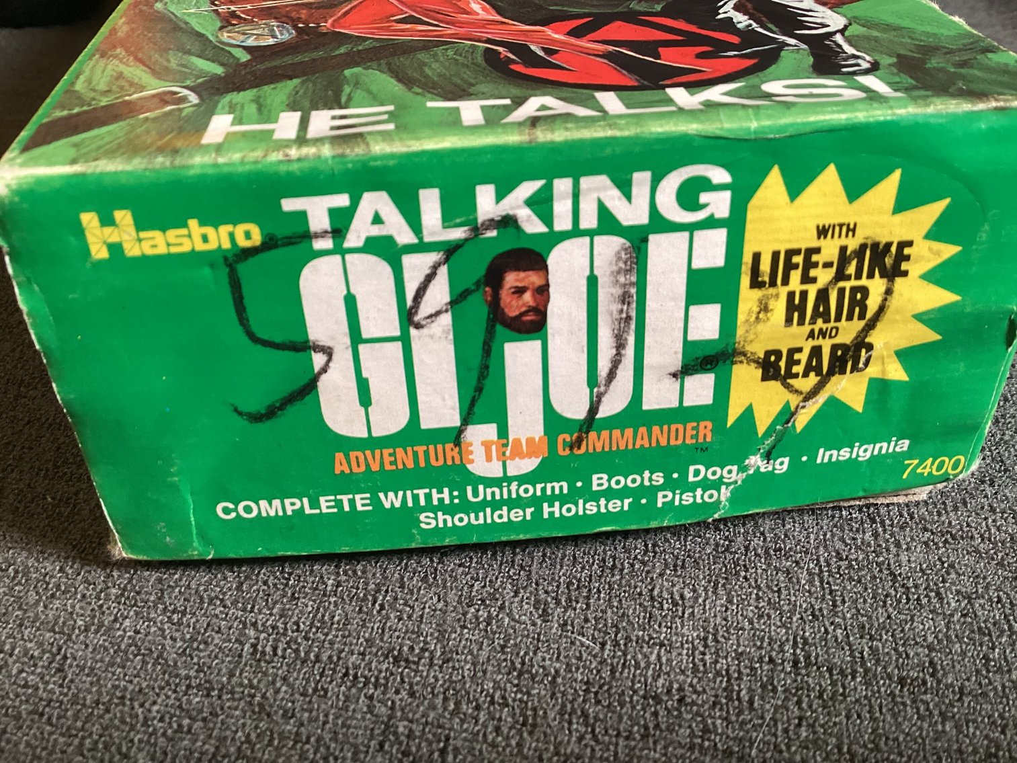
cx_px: 508
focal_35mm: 31
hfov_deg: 58.3
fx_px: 911
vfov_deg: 45.4
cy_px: 382
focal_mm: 3.3
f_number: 2.4
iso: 160
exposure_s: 1/60
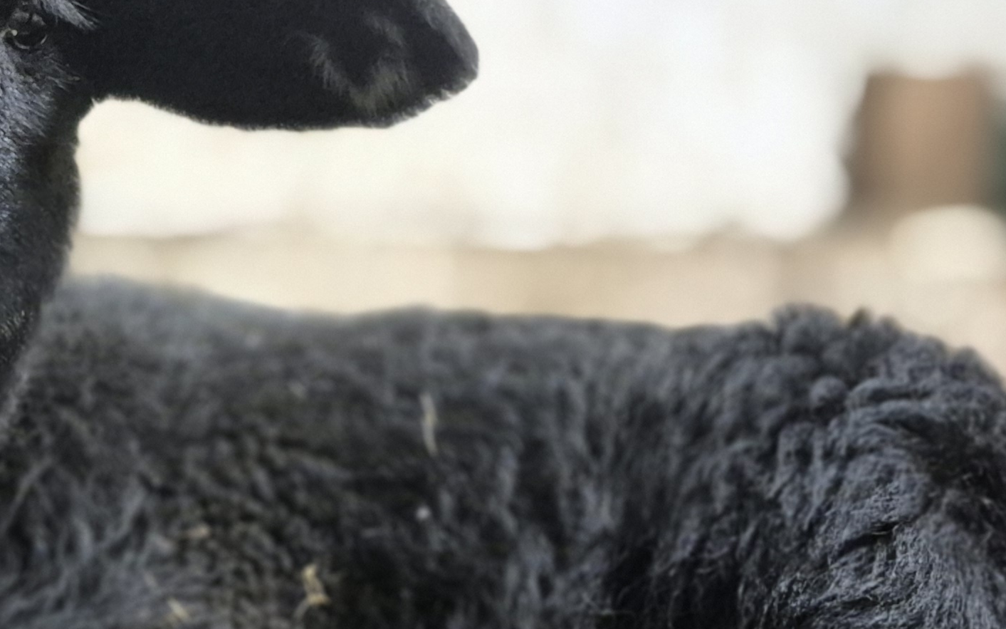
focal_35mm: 69
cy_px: 504
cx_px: 201
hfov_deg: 29.1
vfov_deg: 18.7
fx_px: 1892
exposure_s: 1/50
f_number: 1.8
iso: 2000
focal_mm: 5.4
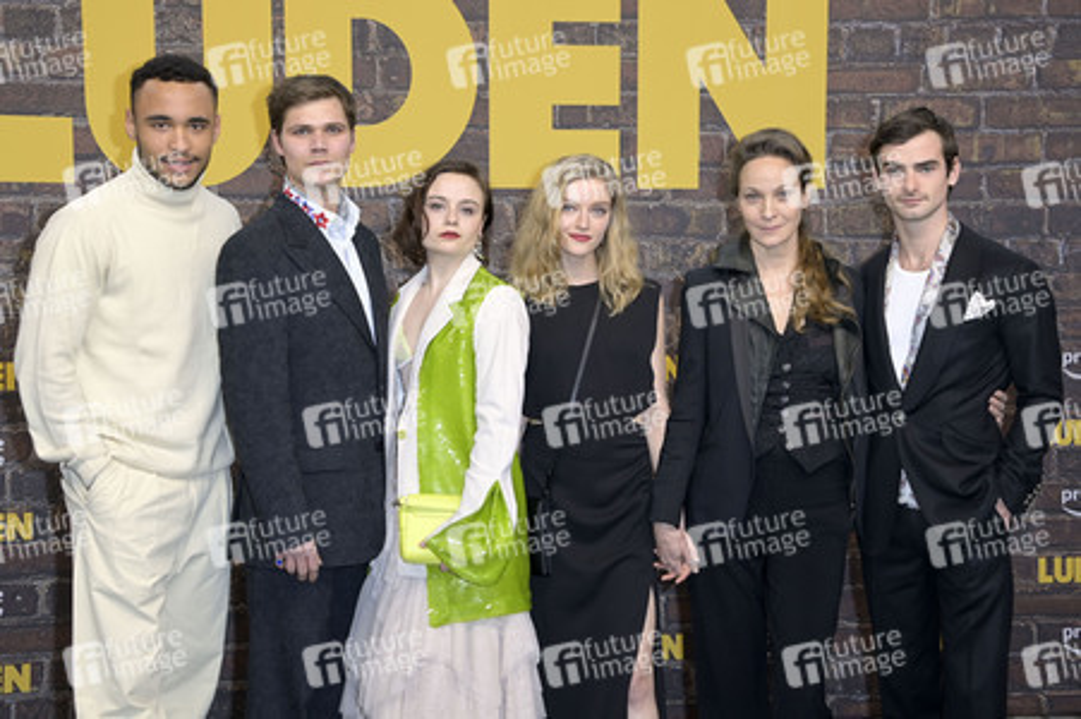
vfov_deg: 24.2
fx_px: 1680
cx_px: 540
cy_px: 360
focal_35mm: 56
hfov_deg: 35.7
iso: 500
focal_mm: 56
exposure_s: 1/200
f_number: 5.6
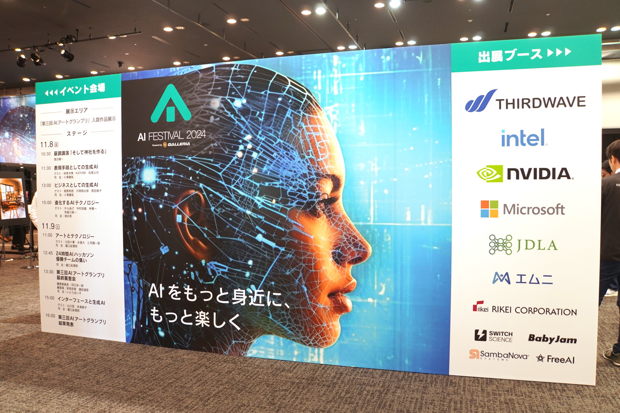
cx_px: 310
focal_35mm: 29
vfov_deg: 45.2
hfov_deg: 64.0
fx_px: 496
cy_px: 206
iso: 400
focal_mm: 19.2
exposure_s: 1/30
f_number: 3.5
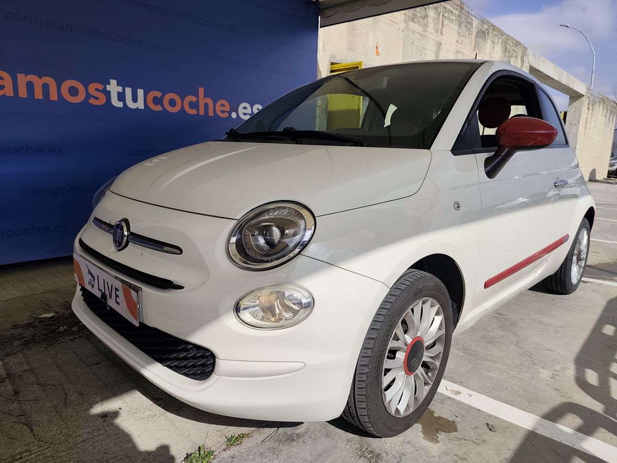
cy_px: 232
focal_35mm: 23
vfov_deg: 58.9
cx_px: 308
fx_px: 410
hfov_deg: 73.9
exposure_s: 1/1854
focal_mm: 6.19
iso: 50
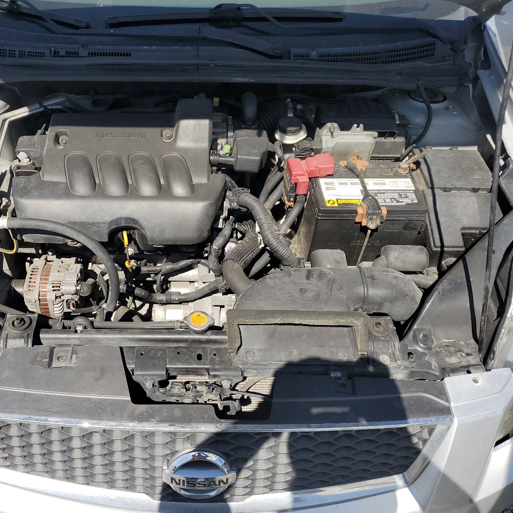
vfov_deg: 52.5
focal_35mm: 31
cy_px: 259
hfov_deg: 52.0
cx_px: 196
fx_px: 520
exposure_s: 1/2500
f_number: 1.5
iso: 50
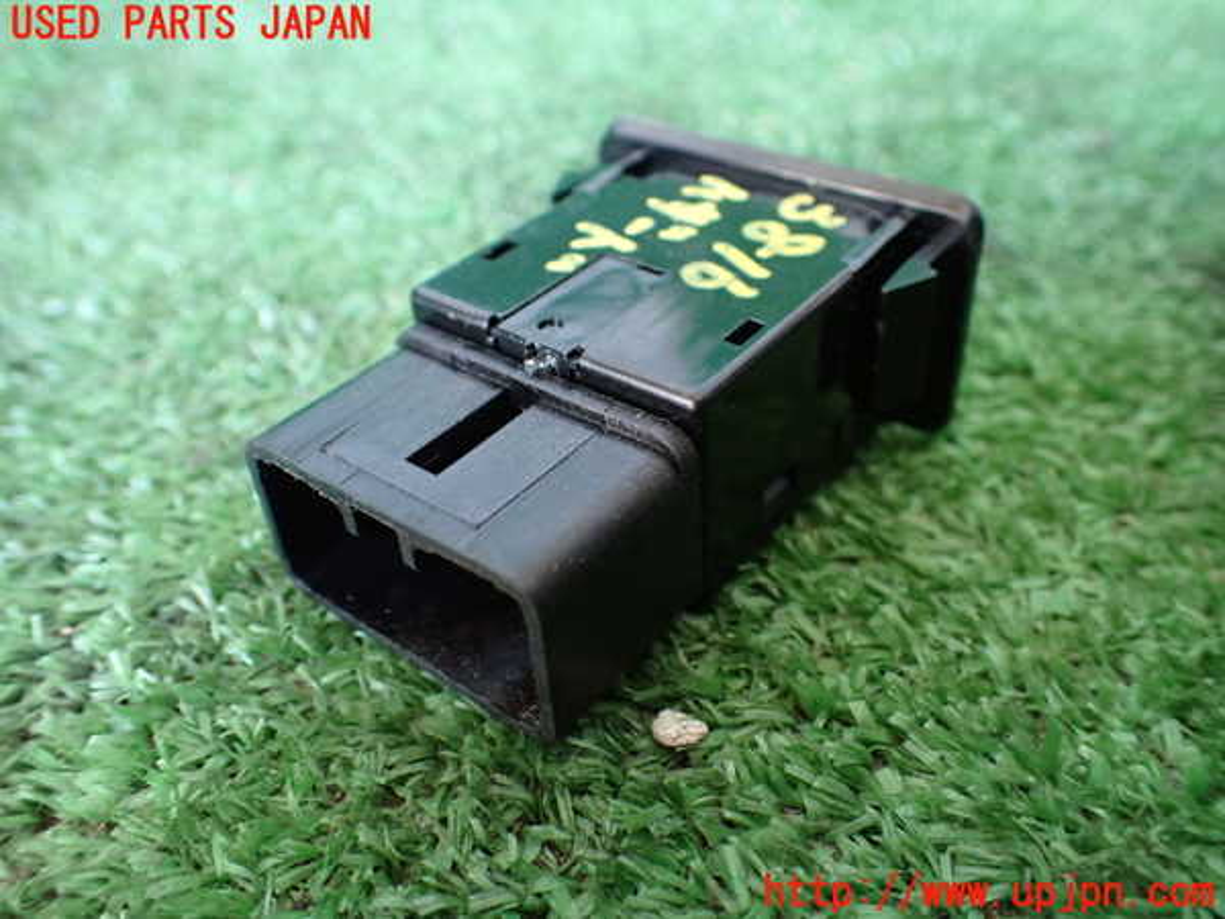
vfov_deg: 46.8
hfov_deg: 60.0
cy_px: 460
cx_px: 612
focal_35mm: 30
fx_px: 1062
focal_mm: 5.4
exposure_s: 1/50
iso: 800
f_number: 2.3
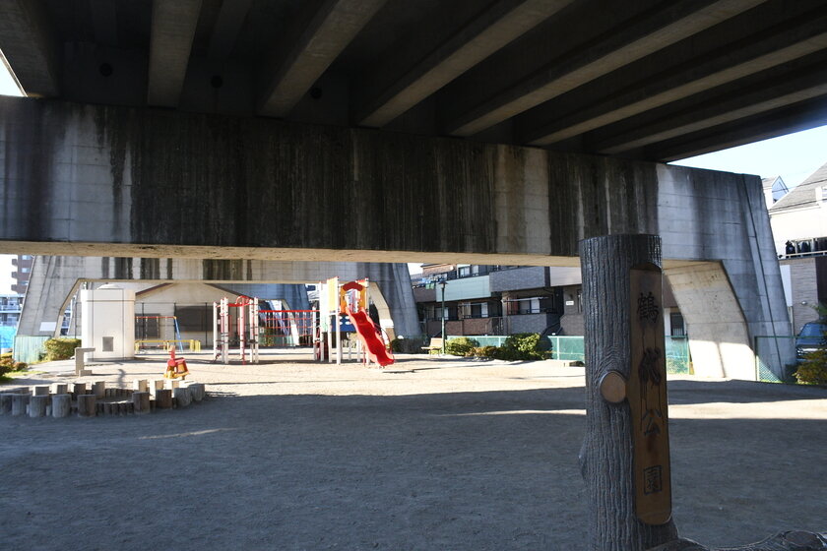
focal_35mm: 27
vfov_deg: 47.9
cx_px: 414
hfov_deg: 67.4
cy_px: 276
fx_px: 620
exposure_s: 1/400
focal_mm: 18
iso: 1250
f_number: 10
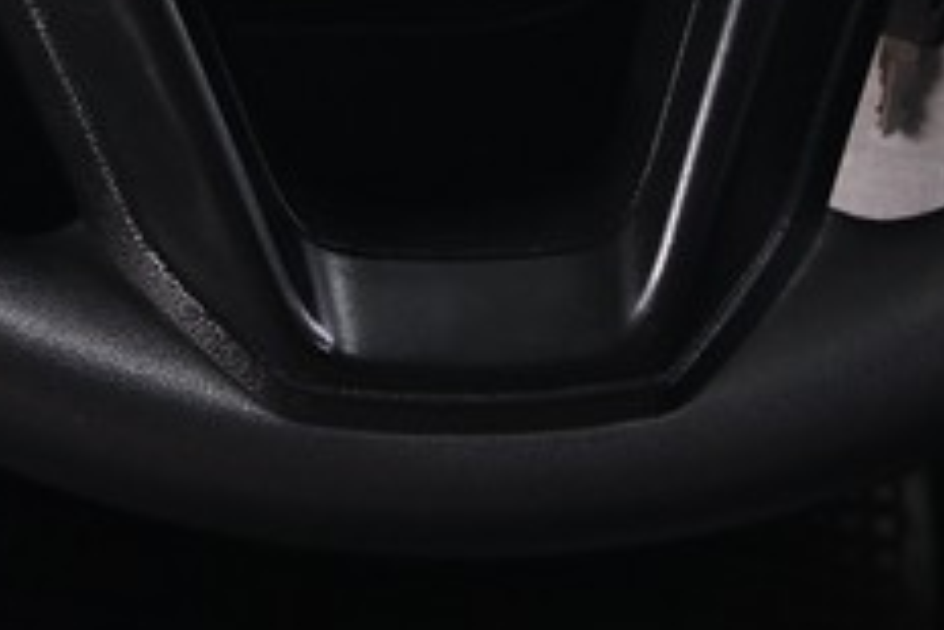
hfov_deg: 17.3
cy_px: -585
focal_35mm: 114
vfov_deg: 11.1
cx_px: -98
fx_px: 2991
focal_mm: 24
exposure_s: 1/60
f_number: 6.7
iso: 560
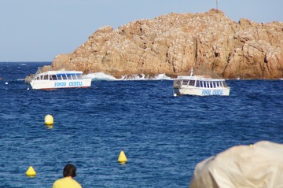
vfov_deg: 3.6
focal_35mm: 383
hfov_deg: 5.4
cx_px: 110
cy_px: 71
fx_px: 3007
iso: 100
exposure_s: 1/320
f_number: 8
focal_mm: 200
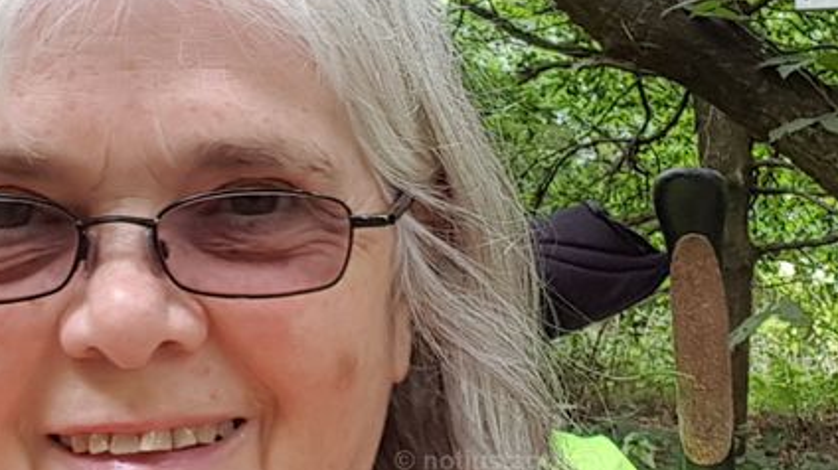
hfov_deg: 30.9
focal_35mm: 68
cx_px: 506
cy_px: 216
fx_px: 1510
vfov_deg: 17.7
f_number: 1.7
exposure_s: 1/50
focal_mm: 2.1
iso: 64
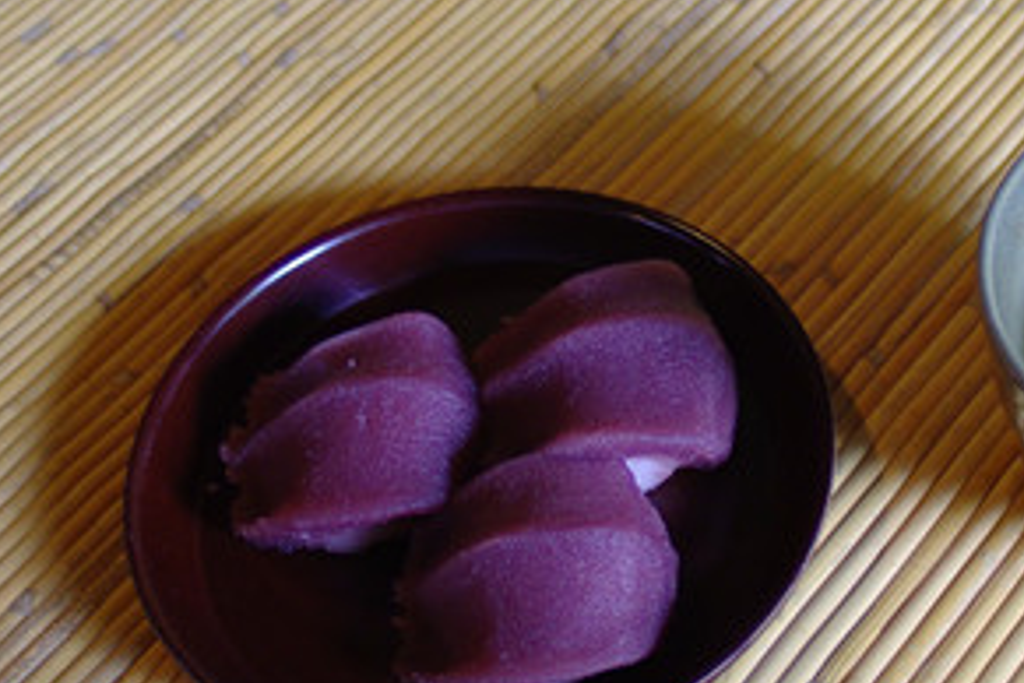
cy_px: 412
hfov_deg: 30.2
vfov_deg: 20.6
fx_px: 1877
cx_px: 725
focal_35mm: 66
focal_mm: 20
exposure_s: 1/5
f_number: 2.8
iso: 200
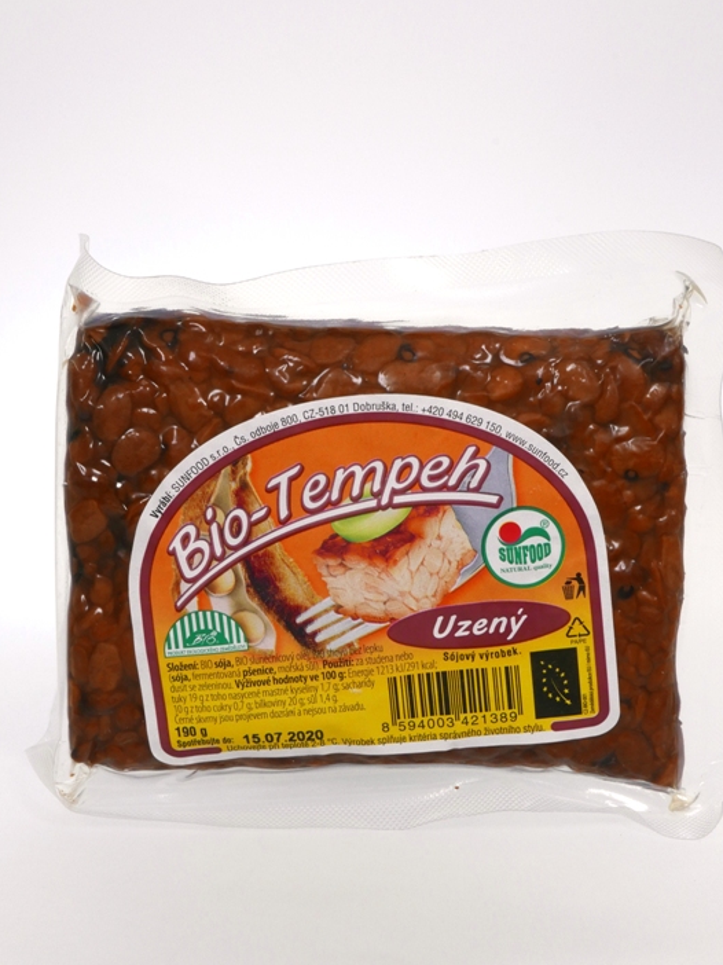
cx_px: 366
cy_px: 423
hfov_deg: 21.6
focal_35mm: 68
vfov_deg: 28.5
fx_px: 1895
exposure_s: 1/40
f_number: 16
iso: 800
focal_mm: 28.2
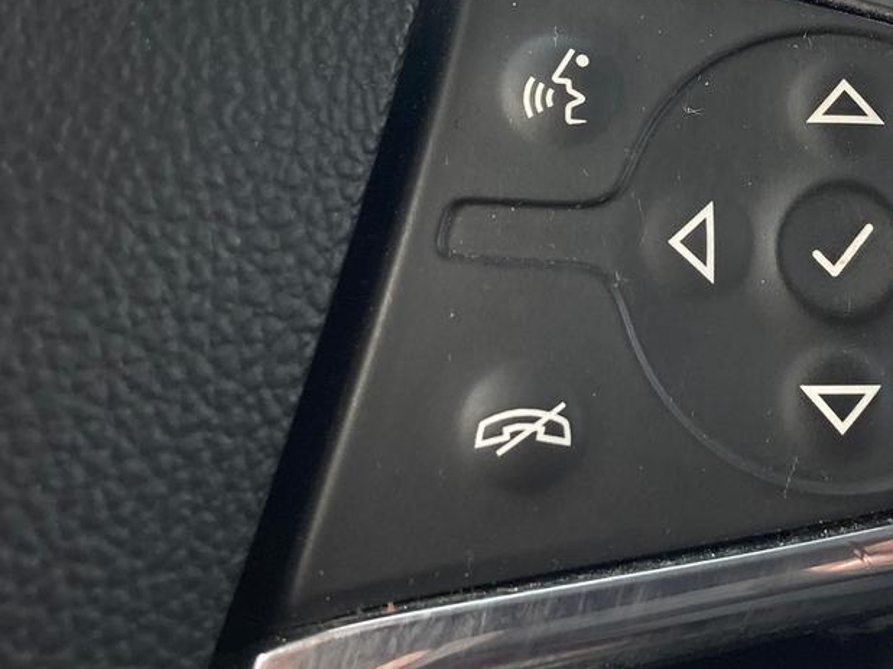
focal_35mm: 58
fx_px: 1496
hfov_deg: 32.2
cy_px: 142
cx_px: 728
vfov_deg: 24.8
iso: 80
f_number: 1.8
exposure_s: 1/106
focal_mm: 3.99
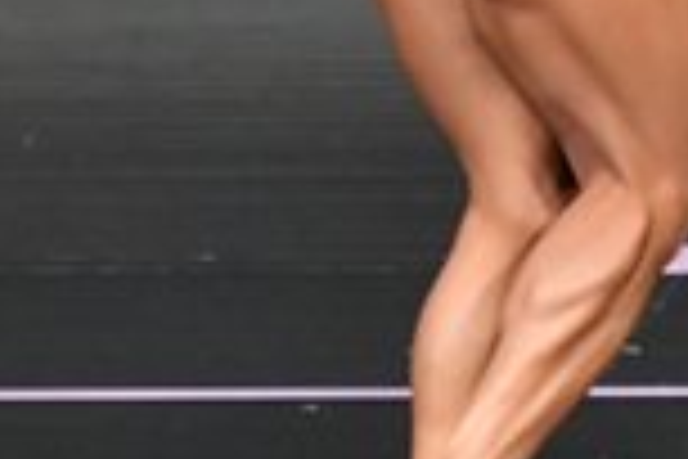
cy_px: -234
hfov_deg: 1.3
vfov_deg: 0.9
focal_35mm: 1599
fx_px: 30556
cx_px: 717
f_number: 5.6
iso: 4000
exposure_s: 1/400
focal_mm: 210
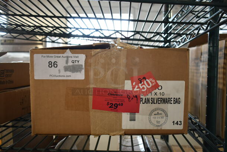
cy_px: 76
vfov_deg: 40.1
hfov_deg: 57.2
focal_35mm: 33
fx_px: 208
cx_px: 114
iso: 500
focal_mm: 22
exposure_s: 1/40
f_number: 3.8
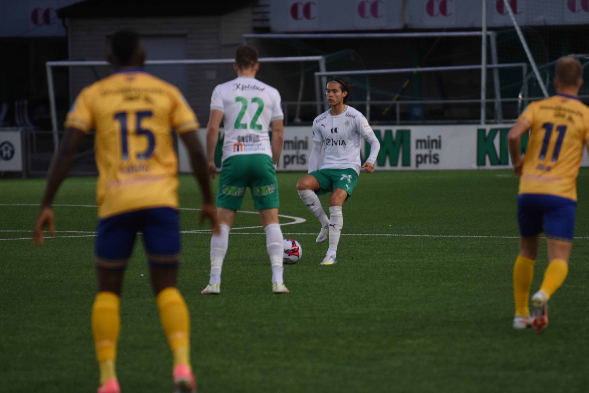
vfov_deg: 4.3
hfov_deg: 6.4
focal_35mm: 322
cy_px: 185
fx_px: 5268
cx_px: 313
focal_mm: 200
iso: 400
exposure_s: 1/640
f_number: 2.8
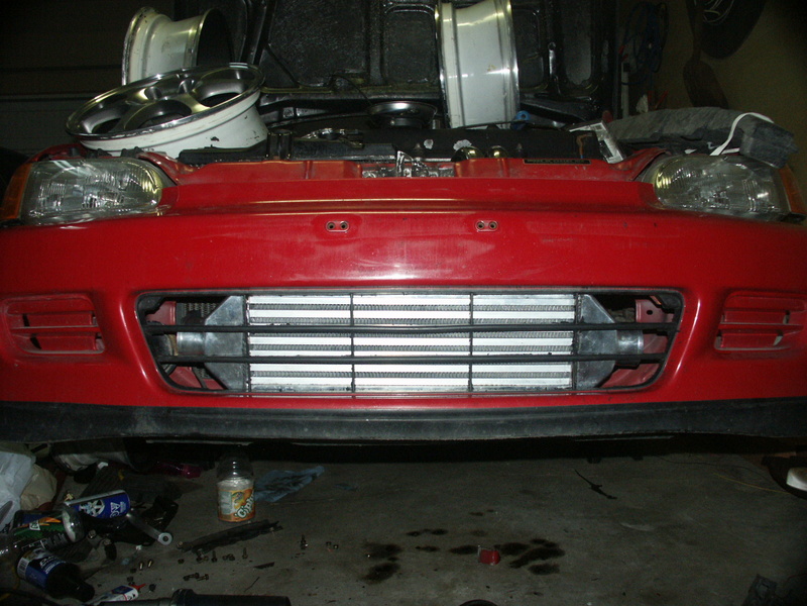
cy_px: 303
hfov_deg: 61.7
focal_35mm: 29
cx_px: 404
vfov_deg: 48.2
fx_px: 676
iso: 200
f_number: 2.8
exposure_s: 1/45
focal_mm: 7.65
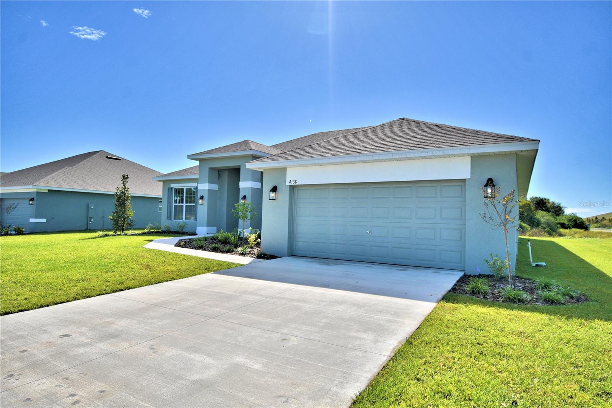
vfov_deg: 59.5
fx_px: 357
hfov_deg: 81.2
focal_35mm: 21
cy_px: 204
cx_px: 306
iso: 100
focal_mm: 14
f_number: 5
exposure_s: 1/2000
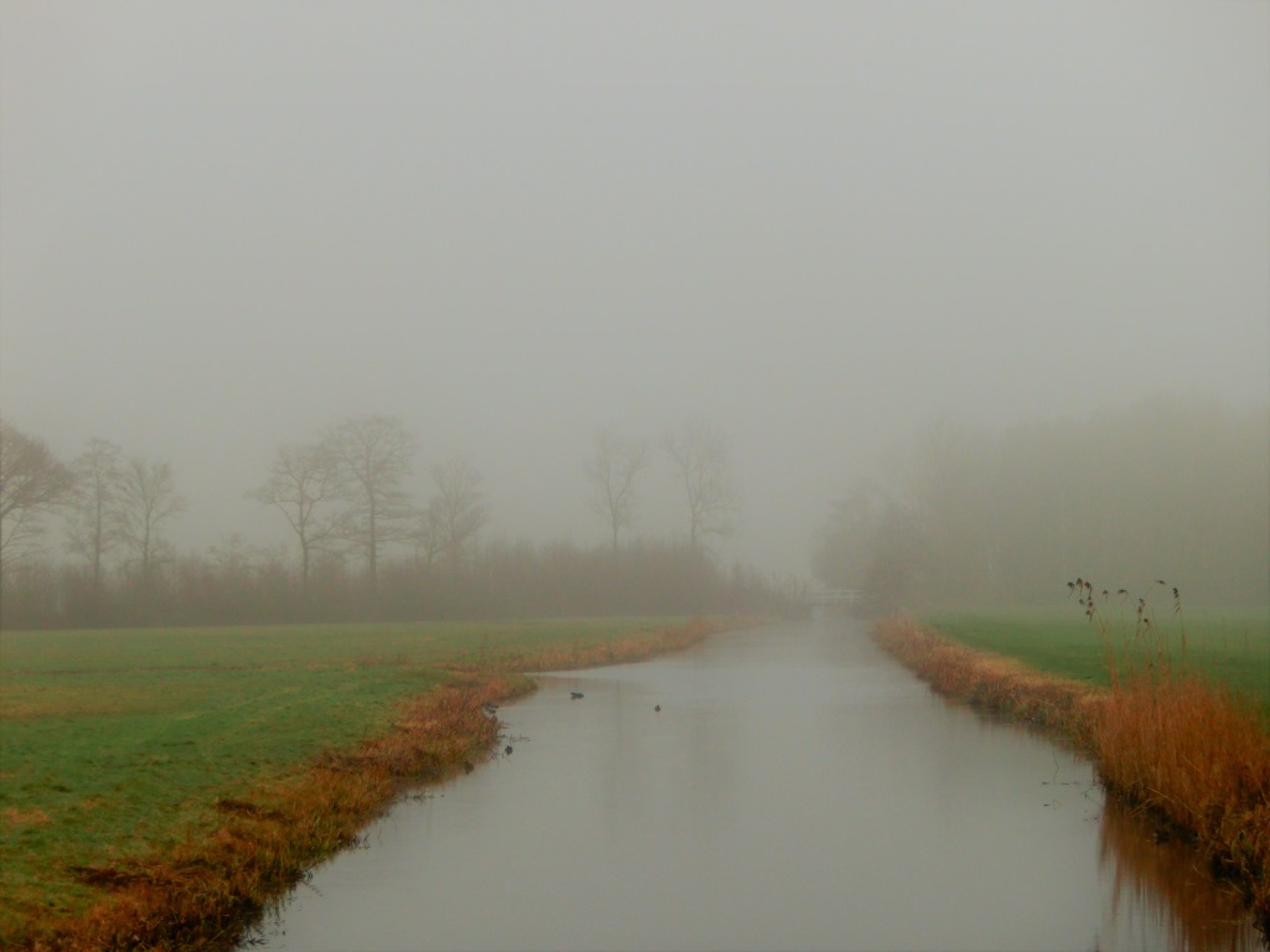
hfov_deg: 13.1
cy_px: 476
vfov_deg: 9.8
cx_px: 635
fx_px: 5540
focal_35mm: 151
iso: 100
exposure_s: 1/160
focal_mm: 26.72
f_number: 5.7
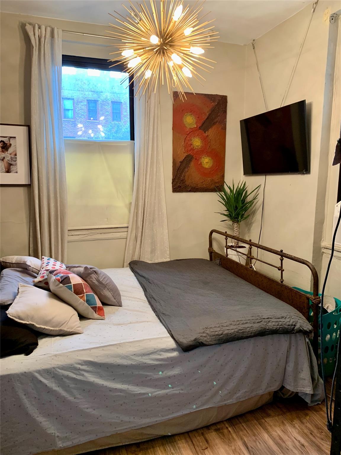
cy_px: 228
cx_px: 170
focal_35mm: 26
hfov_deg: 53.1
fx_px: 341
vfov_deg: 67.3
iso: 100
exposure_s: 1/60
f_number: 1.8
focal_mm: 4.25
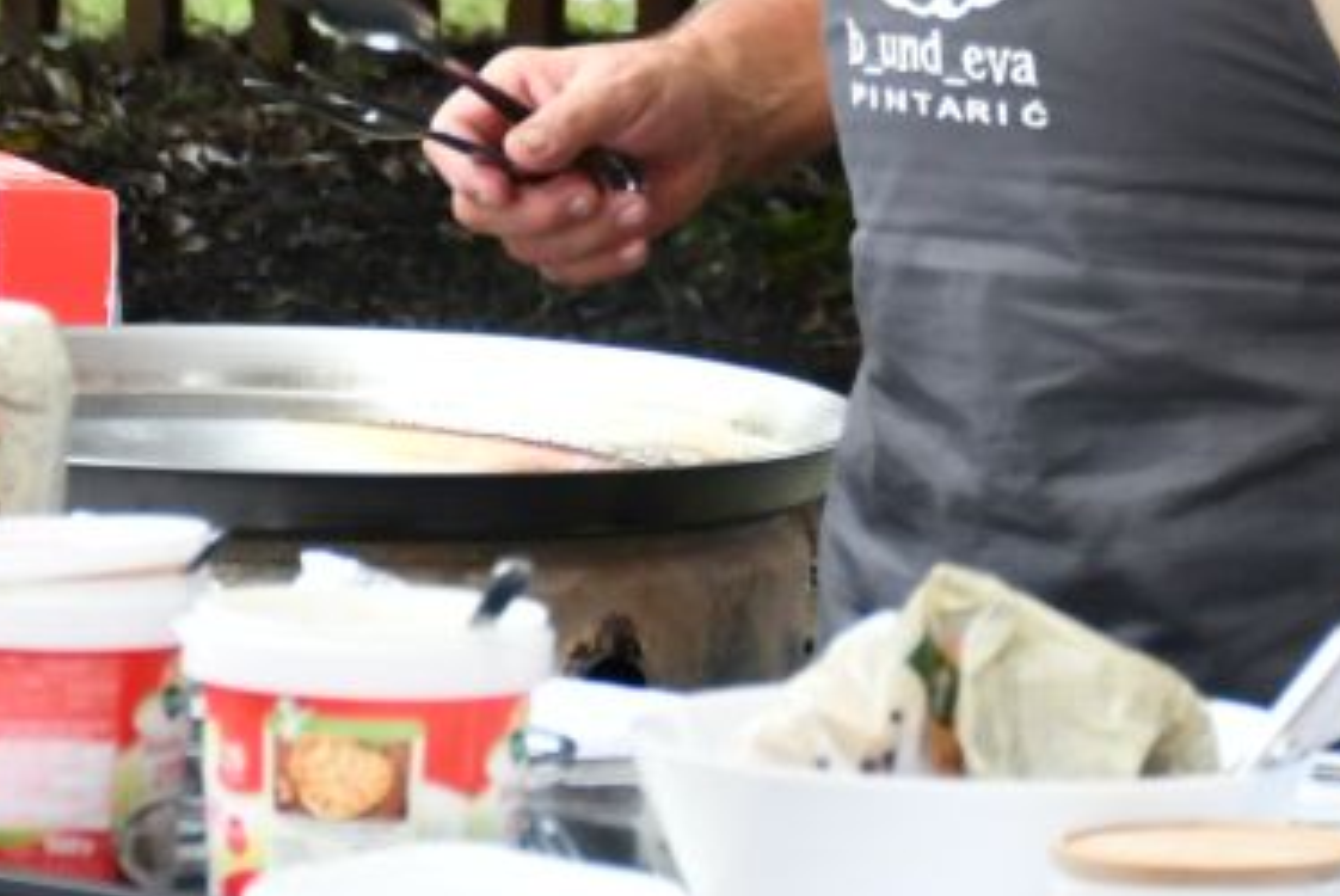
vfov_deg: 3.4
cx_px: 1562
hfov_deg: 5.1
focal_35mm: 404
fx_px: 15049
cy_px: -412
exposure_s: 1/200
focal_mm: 70
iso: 800
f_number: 5
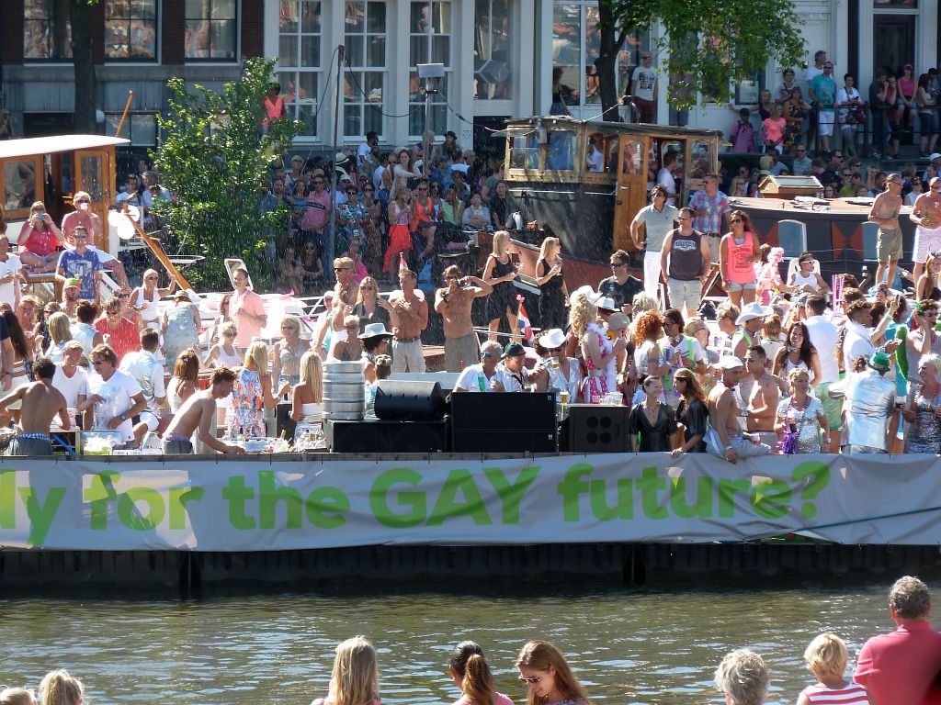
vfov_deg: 6.6
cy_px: 352
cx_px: 470
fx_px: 6116
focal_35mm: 225
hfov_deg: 8.8
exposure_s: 1/125
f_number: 4.6
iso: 80
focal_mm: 37
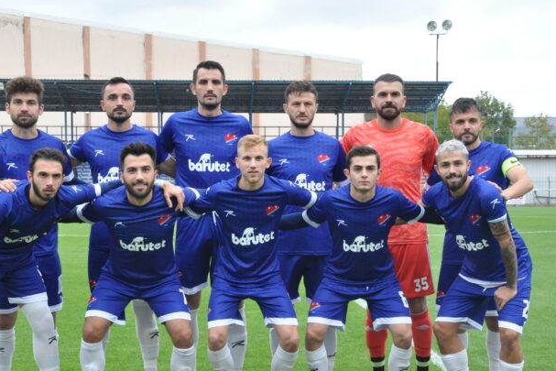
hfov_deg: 22.4
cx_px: 253
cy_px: 214
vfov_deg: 15.0
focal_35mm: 91
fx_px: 1406
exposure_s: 1/80
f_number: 10
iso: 1000
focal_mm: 48
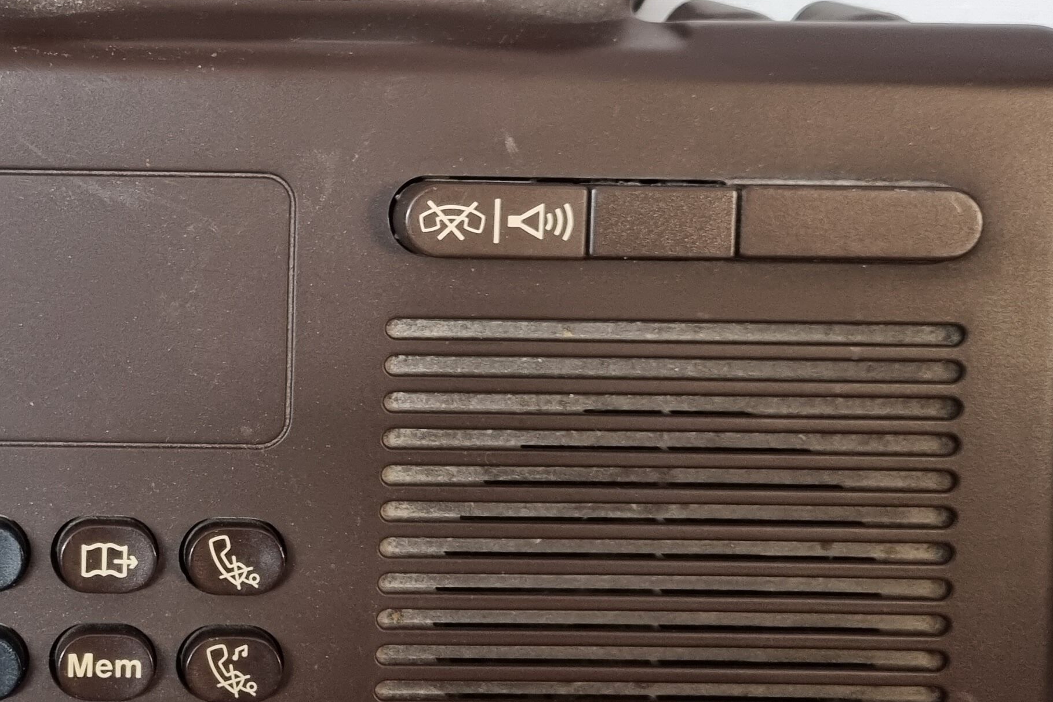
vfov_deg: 22.6
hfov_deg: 31.5
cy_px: 293
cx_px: 64
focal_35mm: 60
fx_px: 1755
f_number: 1.8
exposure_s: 1/50
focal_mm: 5.4
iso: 320
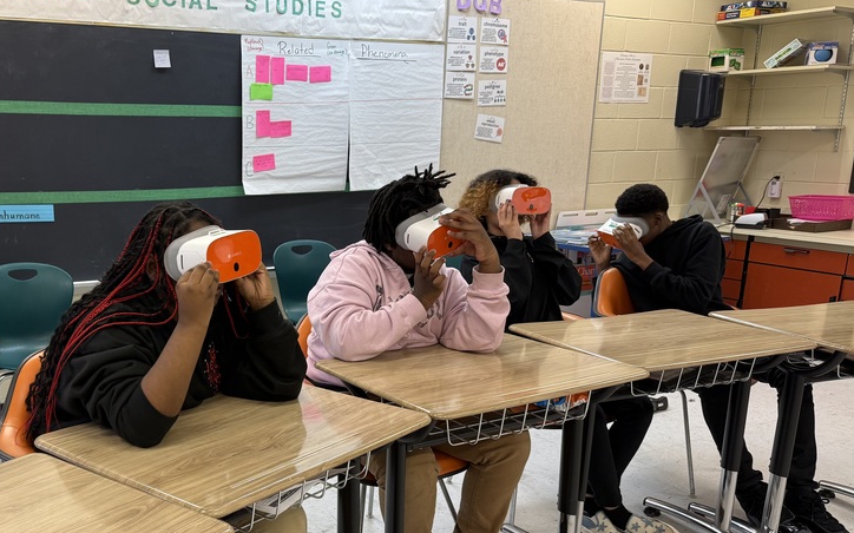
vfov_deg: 35.1
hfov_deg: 52.5
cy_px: 343
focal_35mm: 36
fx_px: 838
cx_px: 254
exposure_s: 1/60
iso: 125
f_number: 1.78
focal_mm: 6.76
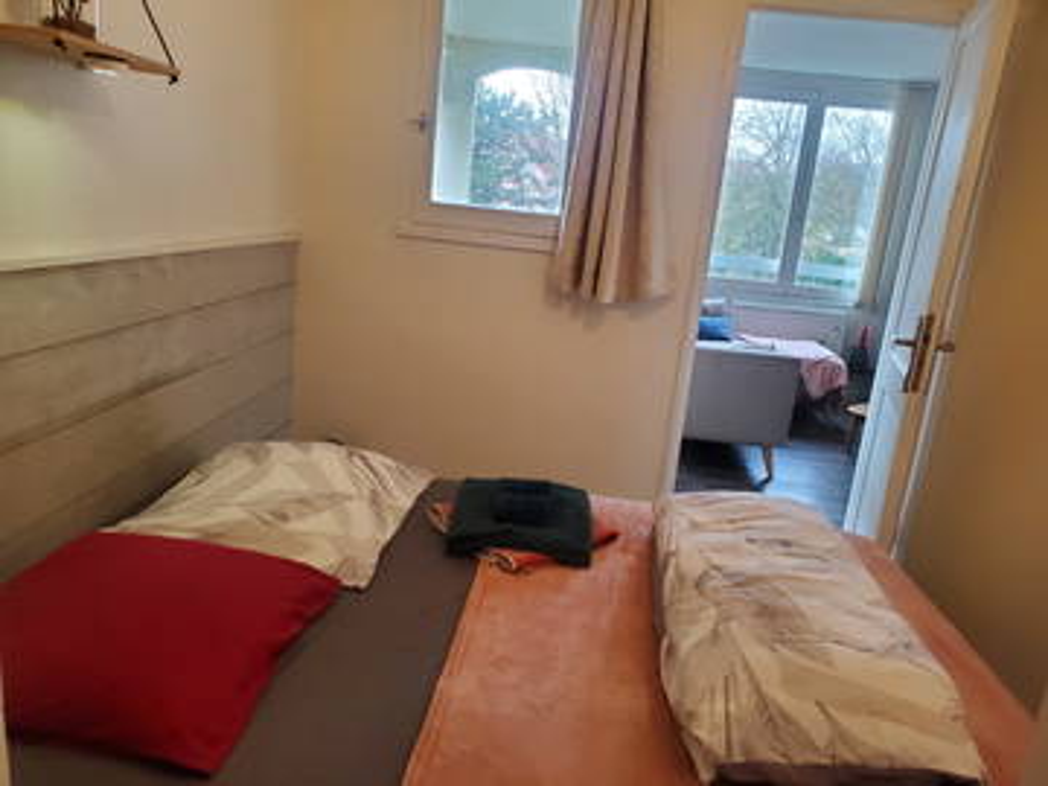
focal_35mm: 26
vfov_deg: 53.1
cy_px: 393
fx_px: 787
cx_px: 524
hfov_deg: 67.3
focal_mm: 4.3
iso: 400
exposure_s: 1/50
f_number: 2.4
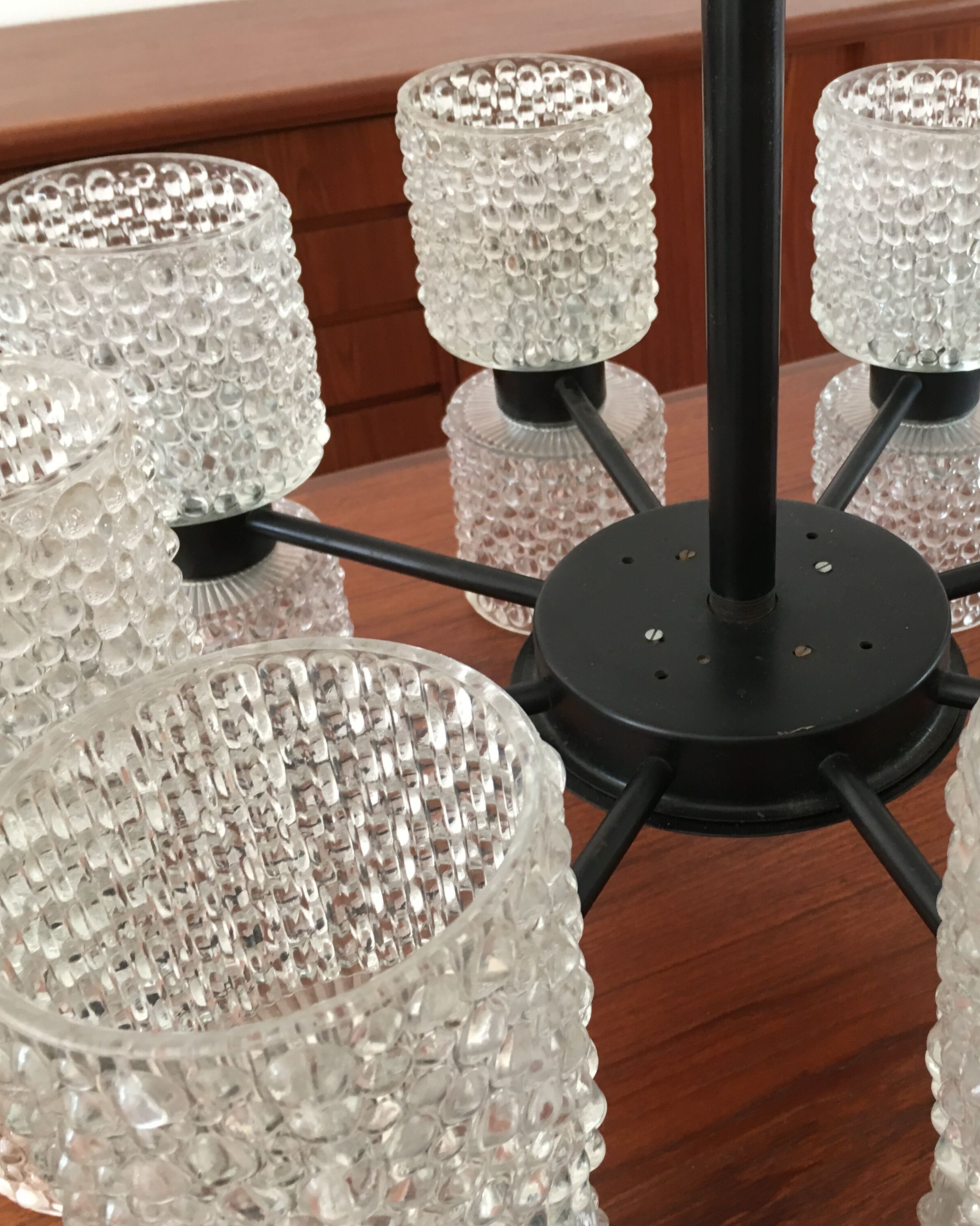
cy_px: 616
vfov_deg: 47.9
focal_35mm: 38
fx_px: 1377
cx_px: 730
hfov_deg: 38.2
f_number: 2.2
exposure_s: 1/33
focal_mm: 4.15
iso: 100
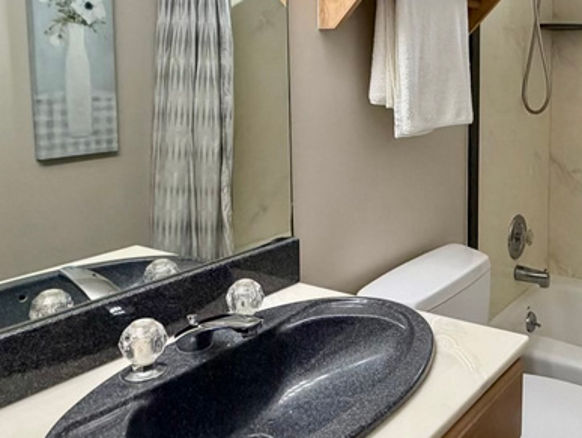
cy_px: 134
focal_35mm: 37
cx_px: 450
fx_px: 623
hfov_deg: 47.8
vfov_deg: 38.1
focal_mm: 2.22
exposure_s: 1/120
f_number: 2.2
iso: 250
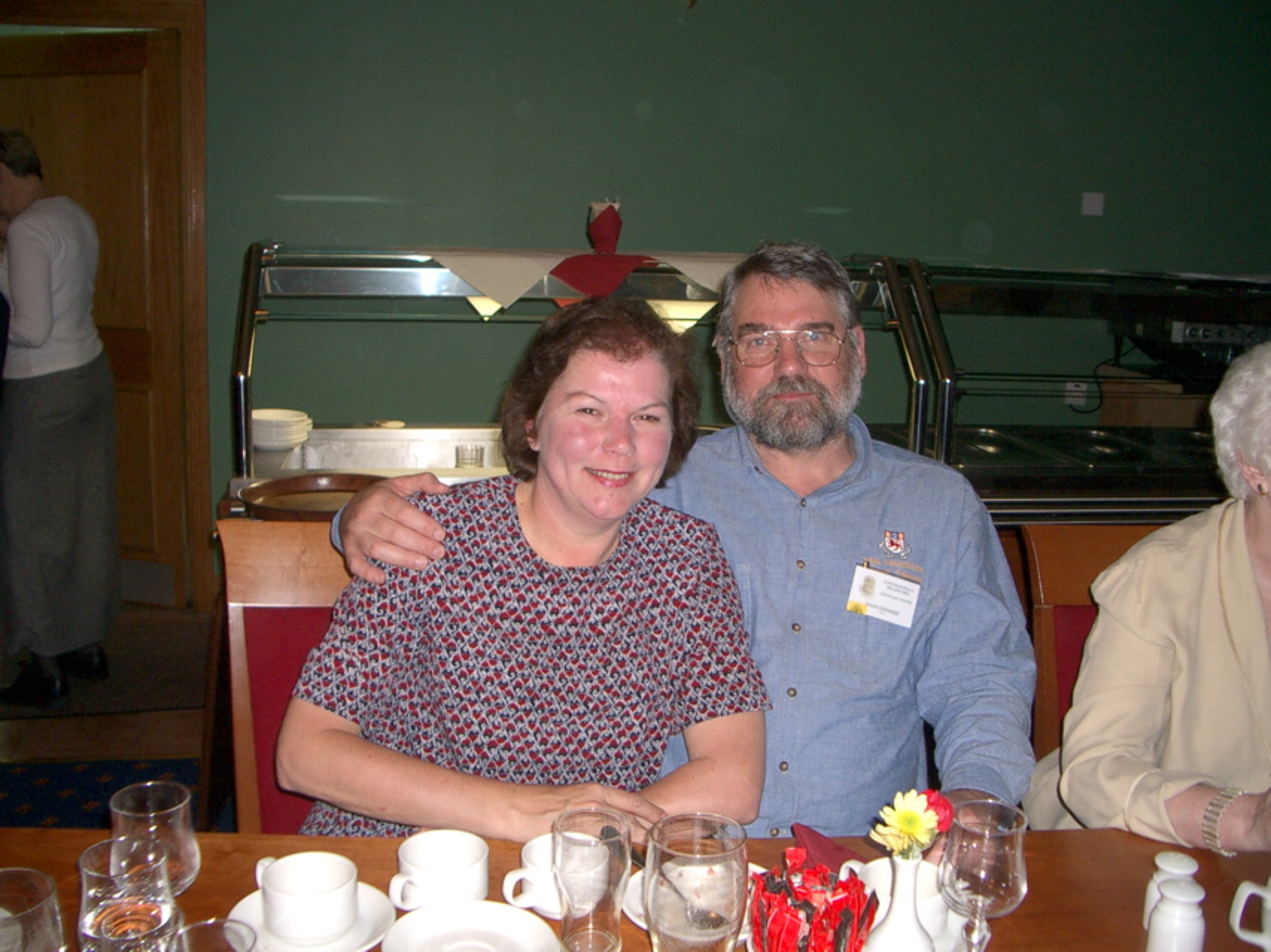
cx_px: 636
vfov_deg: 40.7
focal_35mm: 35
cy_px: 476
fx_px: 1285
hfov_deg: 52.6
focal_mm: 5.8
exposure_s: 1/40
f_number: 2.6
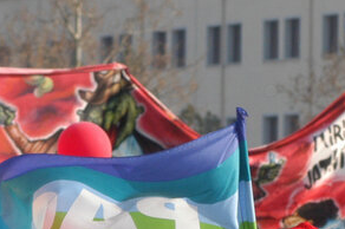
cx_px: 166
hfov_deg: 3.4
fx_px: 5849
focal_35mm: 611
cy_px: 263
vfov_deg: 2.2
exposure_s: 1/750
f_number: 7.1
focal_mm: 110
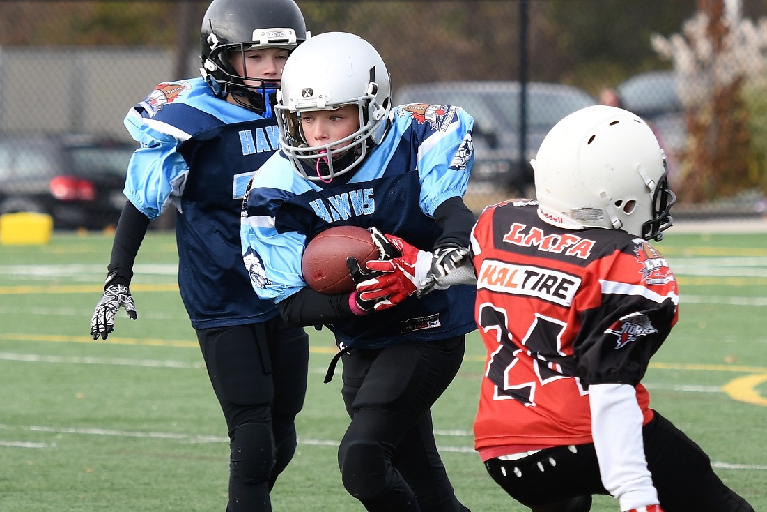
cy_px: 256
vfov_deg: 7.3
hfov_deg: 11.0
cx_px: 384
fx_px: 3994
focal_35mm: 188
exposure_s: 1/1000
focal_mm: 125
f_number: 3.5
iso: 250
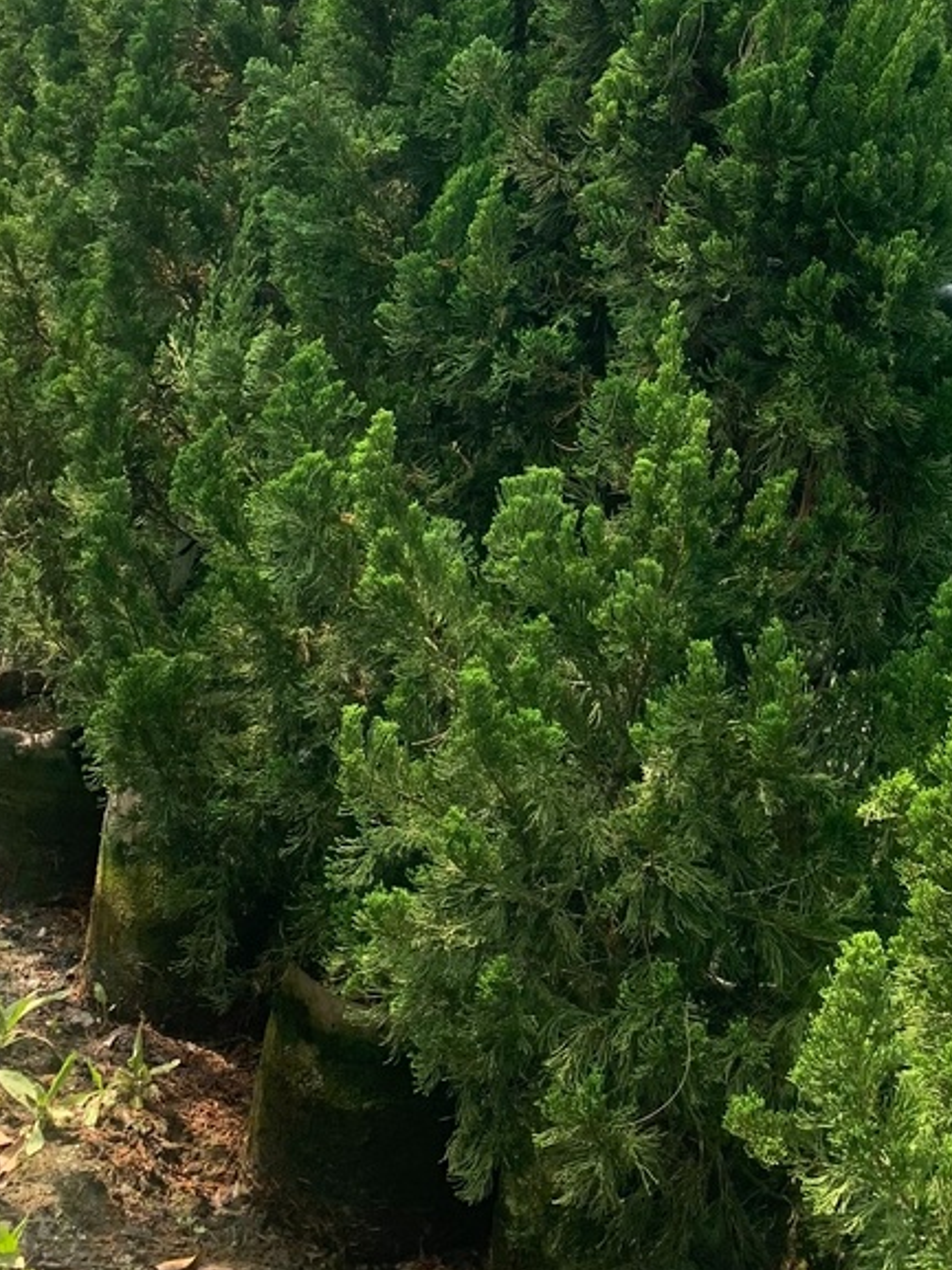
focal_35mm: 60
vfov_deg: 30.3
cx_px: 651
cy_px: 45
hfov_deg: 24.3
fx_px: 2202
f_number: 1.8
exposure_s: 1/673
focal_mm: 4.25
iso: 25
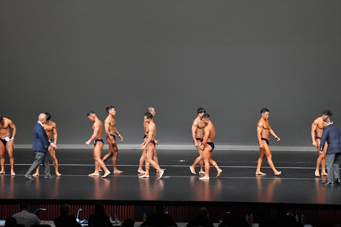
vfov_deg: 11.7
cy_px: 114
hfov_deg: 17.5
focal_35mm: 117
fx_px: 1108
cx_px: 170
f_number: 5.6
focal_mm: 78
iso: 5000
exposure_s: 1/400
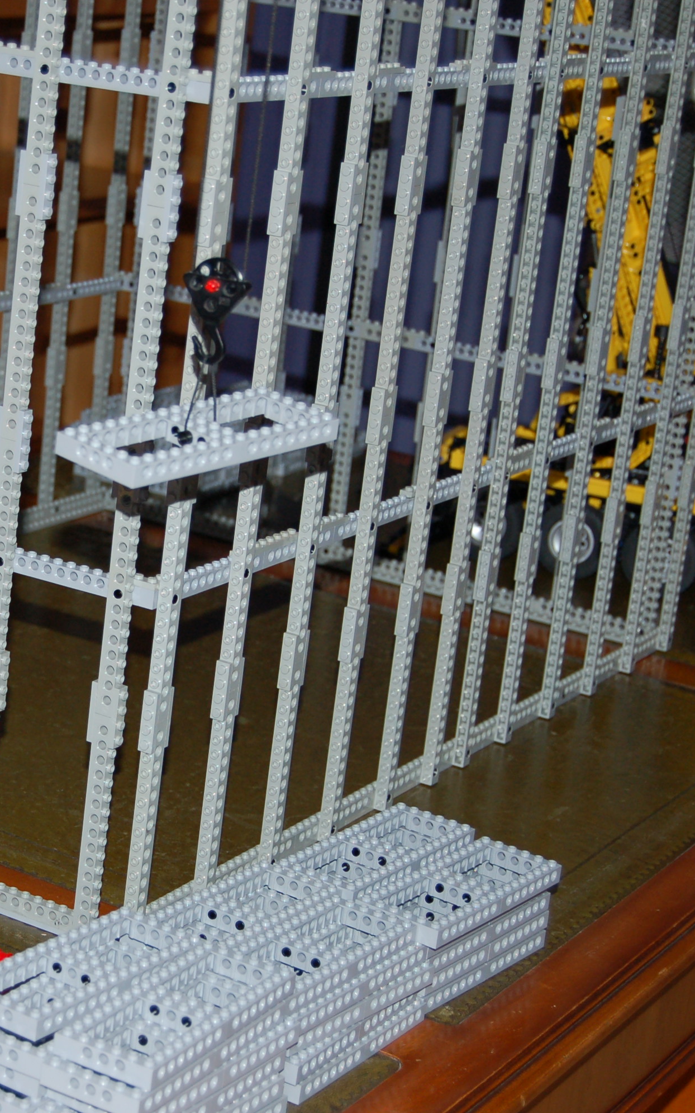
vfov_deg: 25.6
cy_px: 558
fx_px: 2448
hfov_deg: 15.9
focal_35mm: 81
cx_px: 41
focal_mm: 35
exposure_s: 1/60
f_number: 4.8
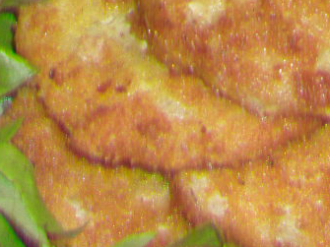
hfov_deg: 18.2
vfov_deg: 13.7
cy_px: 45
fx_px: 1020
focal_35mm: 107
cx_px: 258
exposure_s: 1/45
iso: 200
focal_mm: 6.3
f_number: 3.2
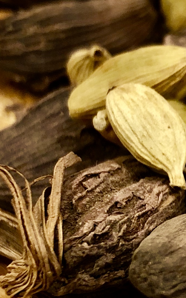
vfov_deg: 18.5
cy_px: 266
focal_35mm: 111
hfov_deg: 11.3
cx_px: 277
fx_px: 900
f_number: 1.8
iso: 64
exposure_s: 1/15
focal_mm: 3.99
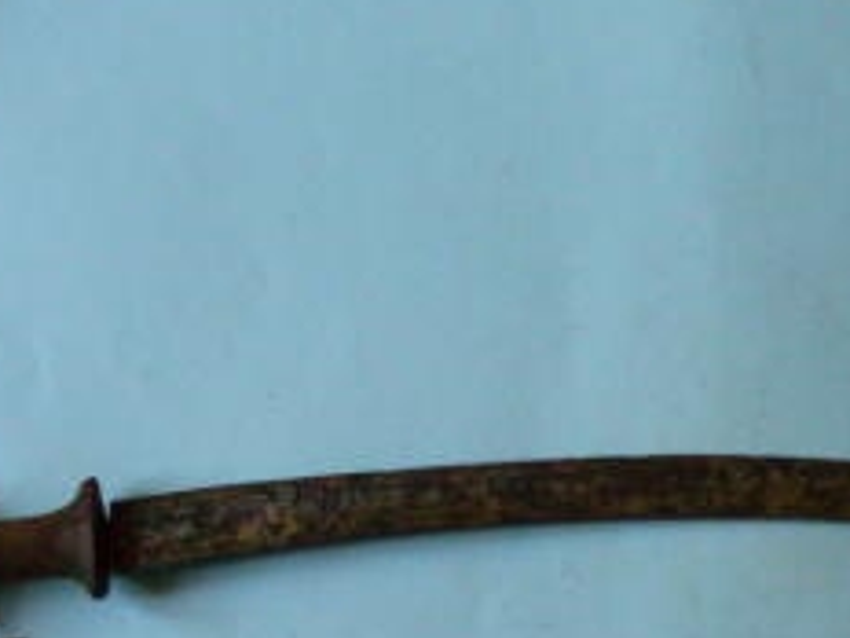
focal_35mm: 82
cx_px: 744
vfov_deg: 17.9
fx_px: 2014
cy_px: 460
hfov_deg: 23.3
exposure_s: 1/64
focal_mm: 6.3
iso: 400
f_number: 3.5
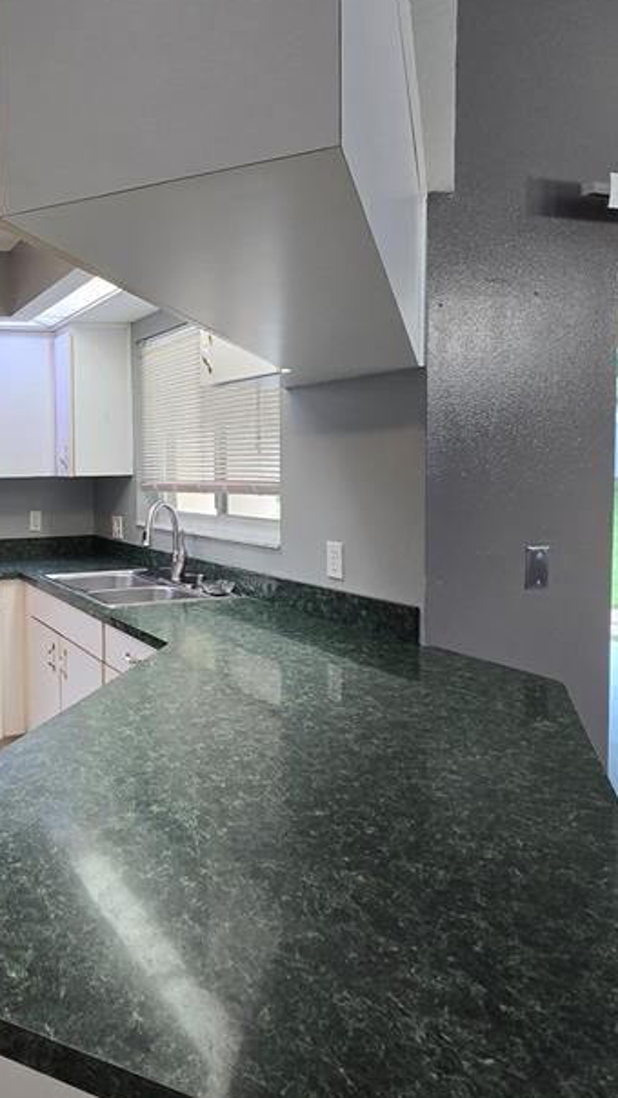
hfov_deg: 41.9
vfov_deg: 76.2
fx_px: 699
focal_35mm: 24
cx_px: 11
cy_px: 511
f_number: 2.2
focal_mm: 2.2
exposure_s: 1/60
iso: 125
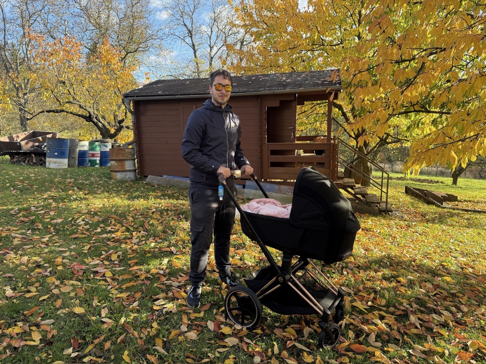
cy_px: 182
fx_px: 337
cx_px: 243
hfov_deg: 71.6
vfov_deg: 56.8
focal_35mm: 24
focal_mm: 6.76
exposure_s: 1/617
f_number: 1.78
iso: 100
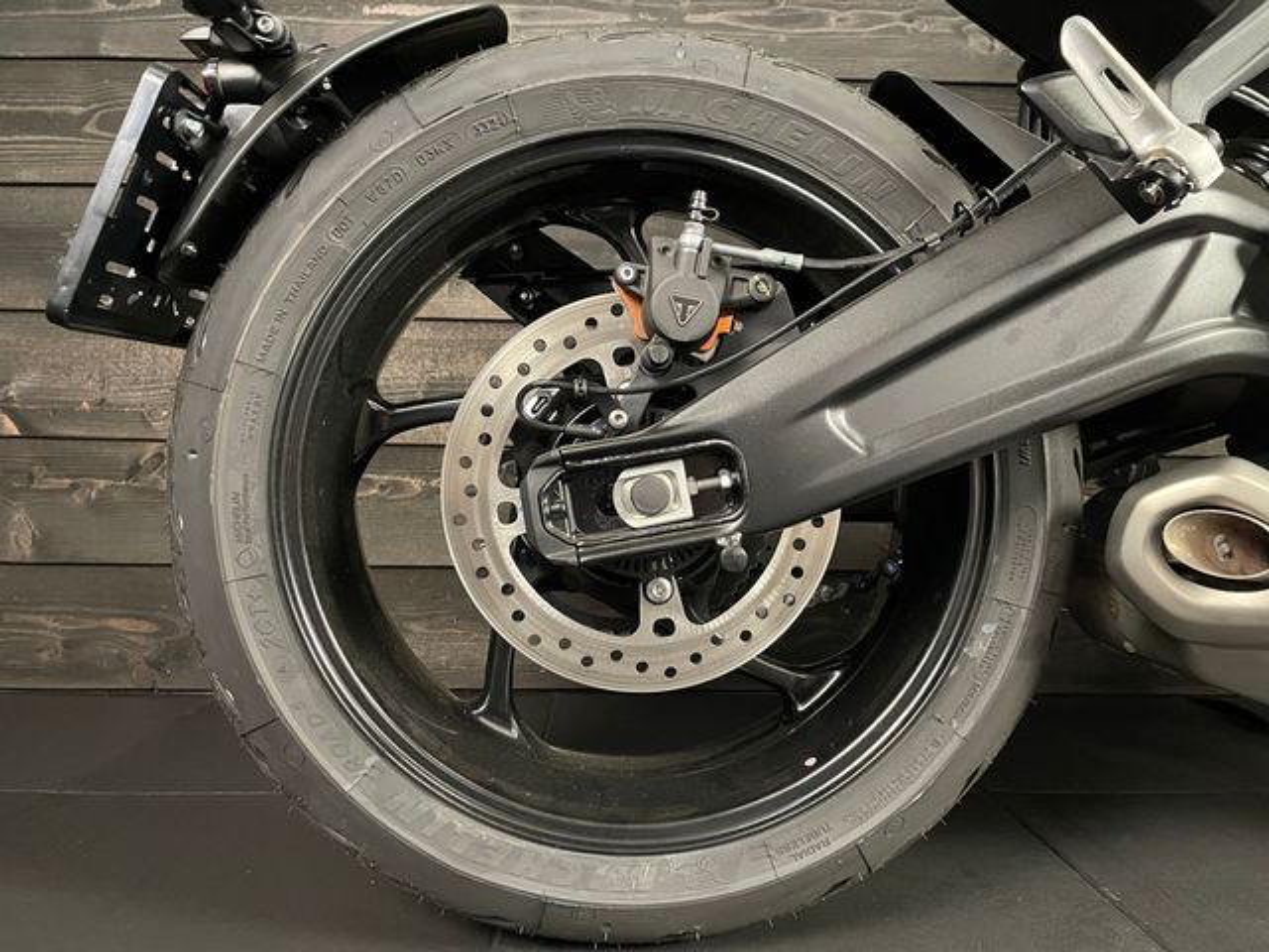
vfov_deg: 53.1
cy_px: 476
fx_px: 953
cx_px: 634
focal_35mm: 26
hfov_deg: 67.3
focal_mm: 4.2
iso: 640
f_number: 1.6
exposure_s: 1/25
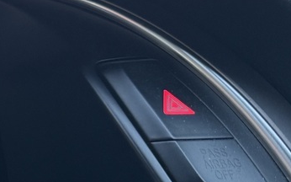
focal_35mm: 106
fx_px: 840
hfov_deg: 15.5
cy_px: 158
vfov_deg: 12.3
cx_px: -298
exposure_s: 1/60
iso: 320
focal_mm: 6.76
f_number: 1.78
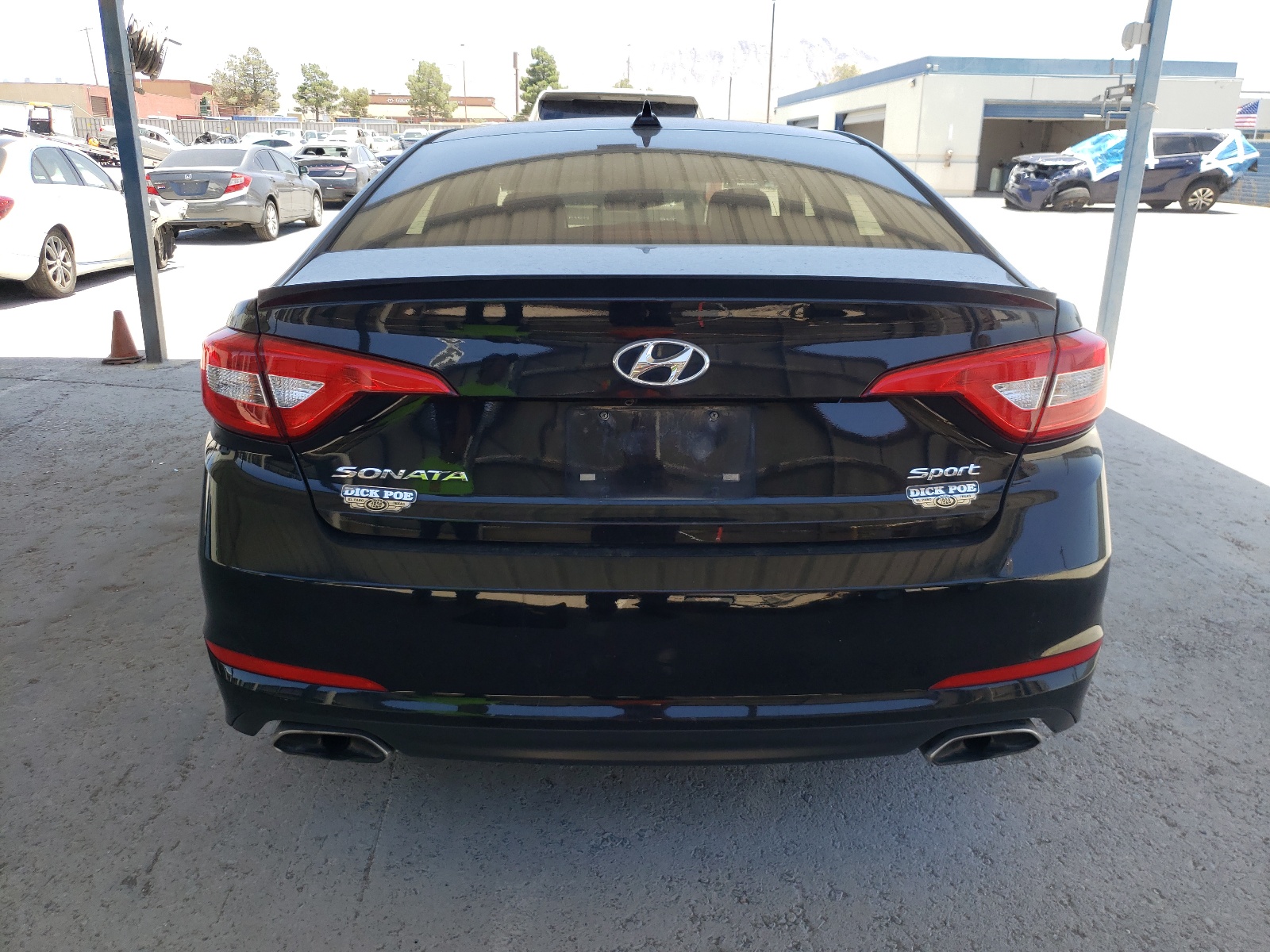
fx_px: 954
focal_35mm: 26
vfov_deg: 53.1
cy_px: 476
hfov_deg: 67.3
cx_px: 635
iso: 50
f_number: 1.5
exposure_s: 1/556
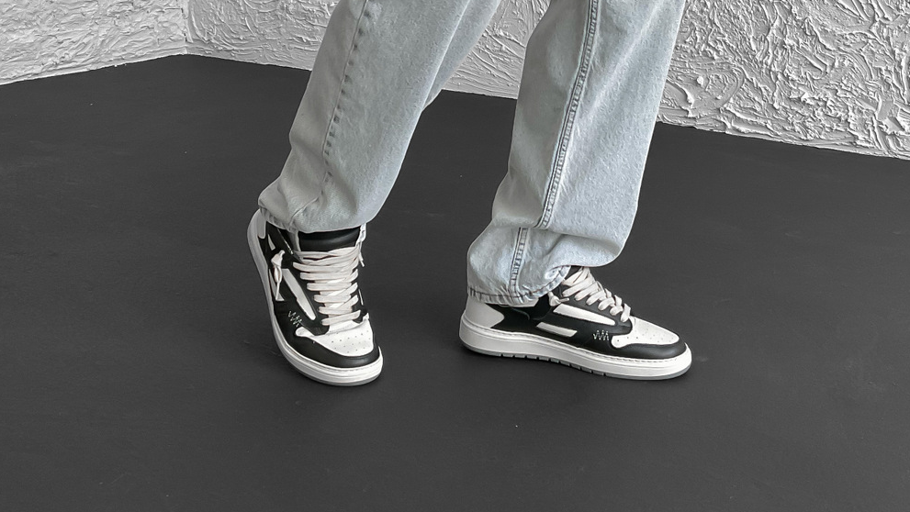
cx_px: 502
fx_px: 1231
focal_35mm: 51
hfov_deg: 40.5
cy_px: -69
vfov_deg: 22.1
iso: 50
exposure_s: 1/120
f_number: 1.8
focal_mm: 3
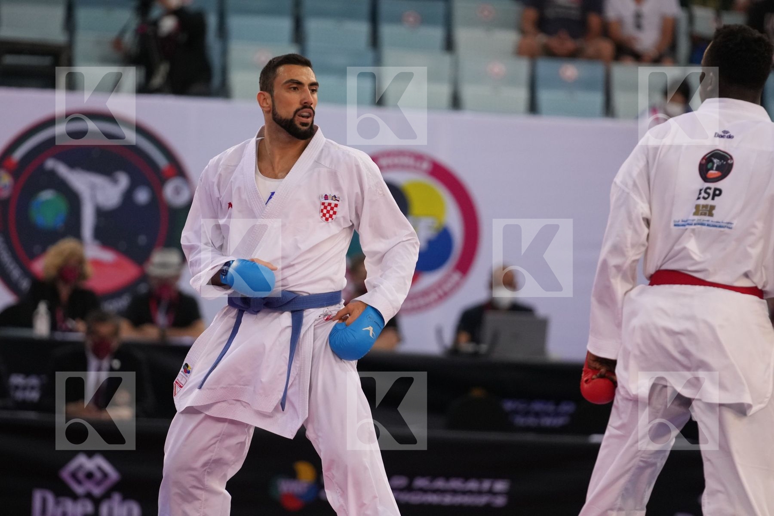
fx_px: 6449
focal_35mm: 300
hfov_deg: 6.9
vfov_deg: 4.6
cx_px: 387
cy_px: 258
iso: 2000
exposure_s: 1/1000
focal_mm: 200
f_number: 2.8
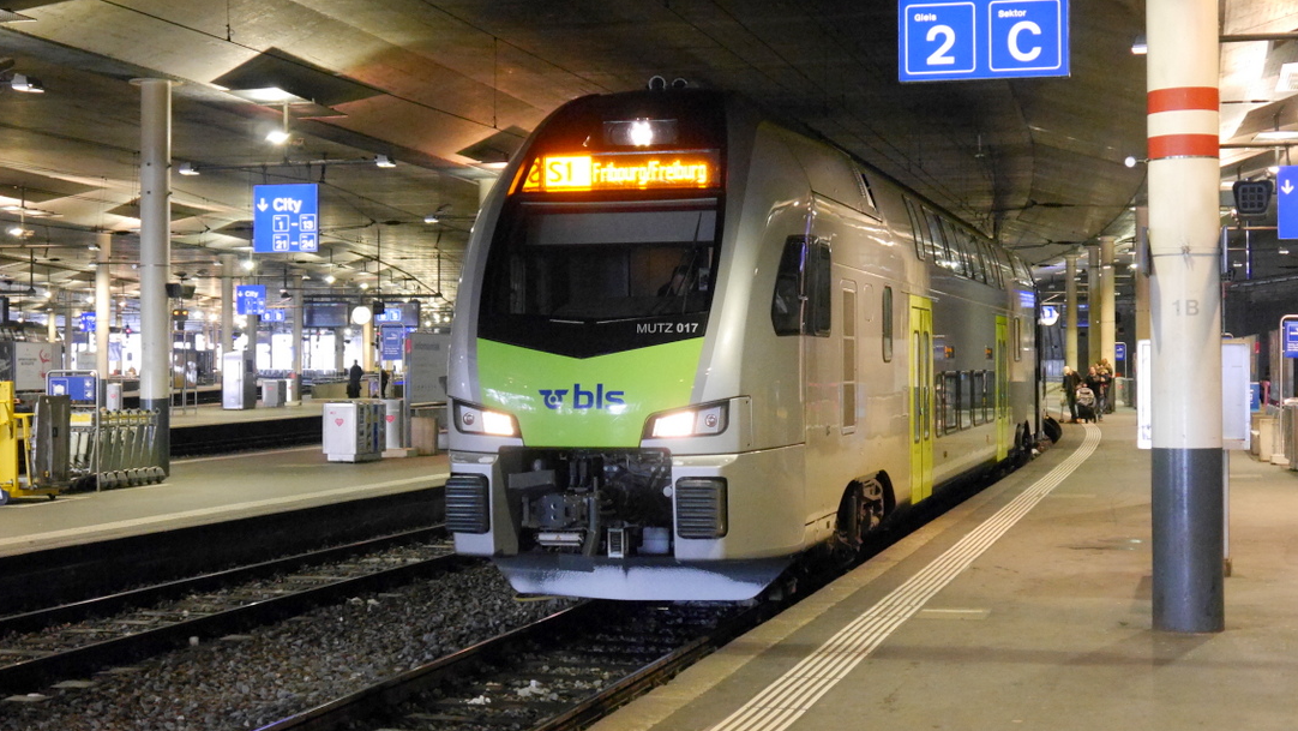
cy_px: 334
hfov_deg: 33.8
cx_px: 644
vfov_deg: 19.4
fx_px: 2134
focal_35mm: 62
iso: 3200
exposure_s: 1/40
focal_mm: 28
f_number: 4.8
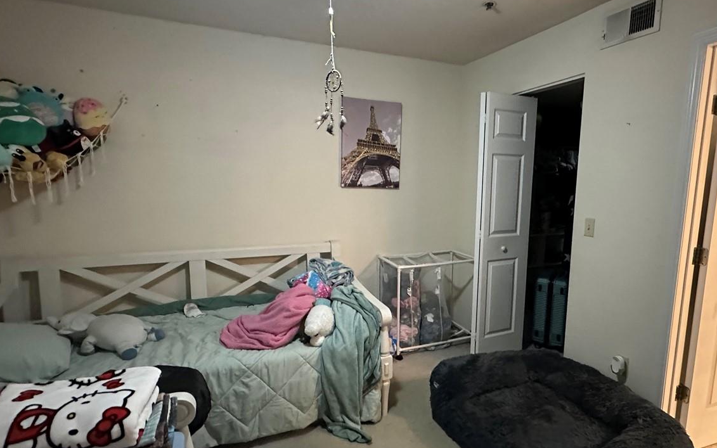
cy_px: 239
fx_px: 410
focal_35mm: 21
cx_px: 411
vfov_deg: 57.2
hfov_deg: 81.7
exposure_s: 1/40
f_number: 2.2
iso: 1000
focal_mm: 2.22
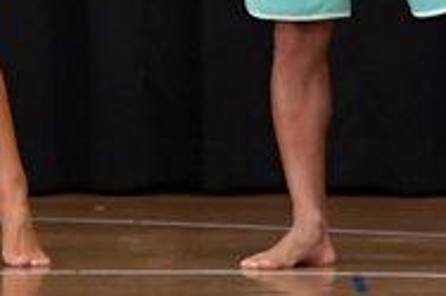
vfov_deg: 1.5
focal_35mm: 896
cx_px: -200
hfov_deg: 2.3
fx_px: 11091
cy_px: -142
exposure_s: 1/400
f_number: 5.6
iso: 5000
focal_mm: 145
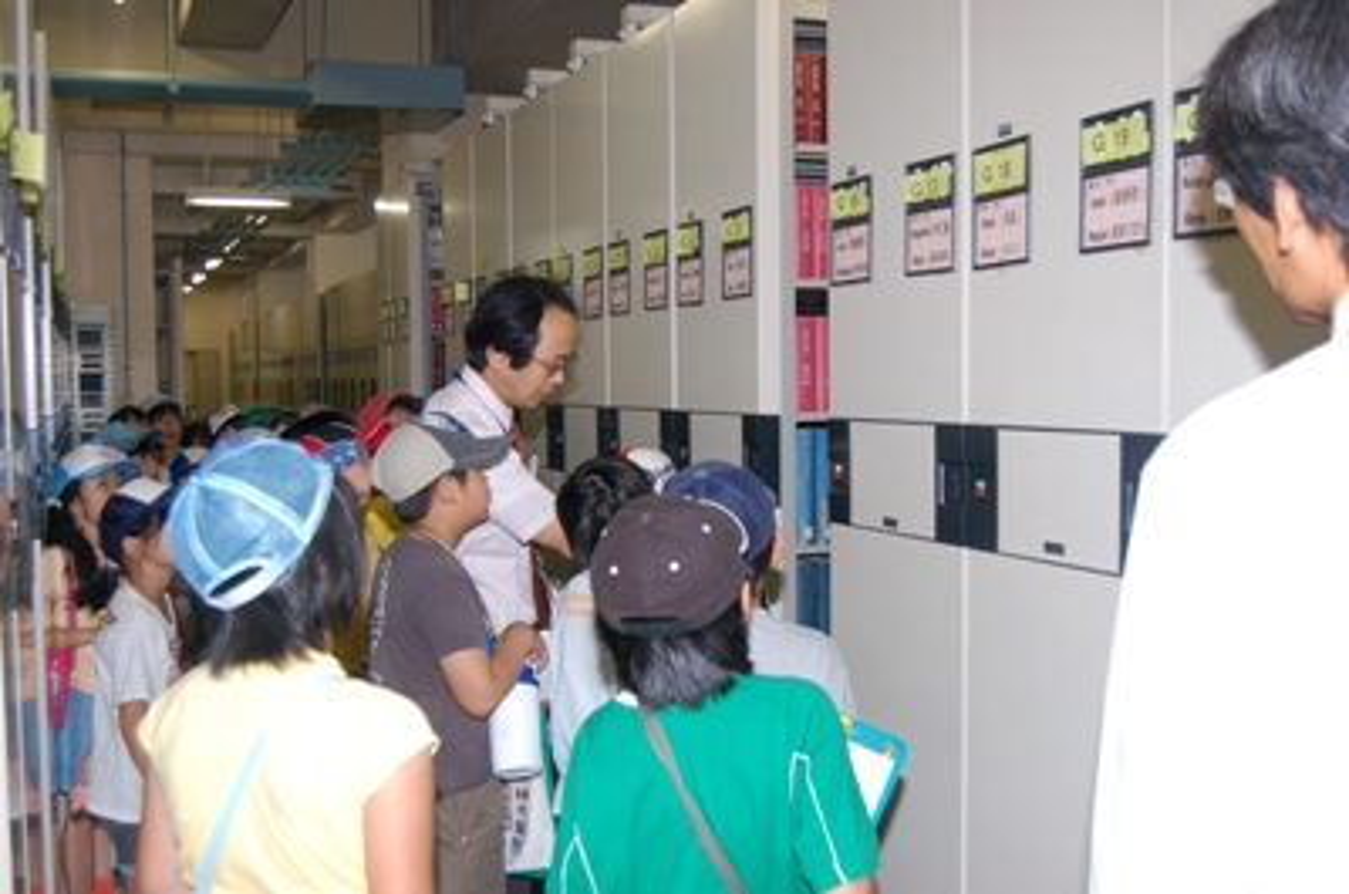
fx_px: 1458
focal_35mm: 39
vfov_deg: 34.1
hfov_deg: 49.6
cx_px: 674
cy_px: 447
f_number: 4
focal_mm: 26
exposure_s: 1/60
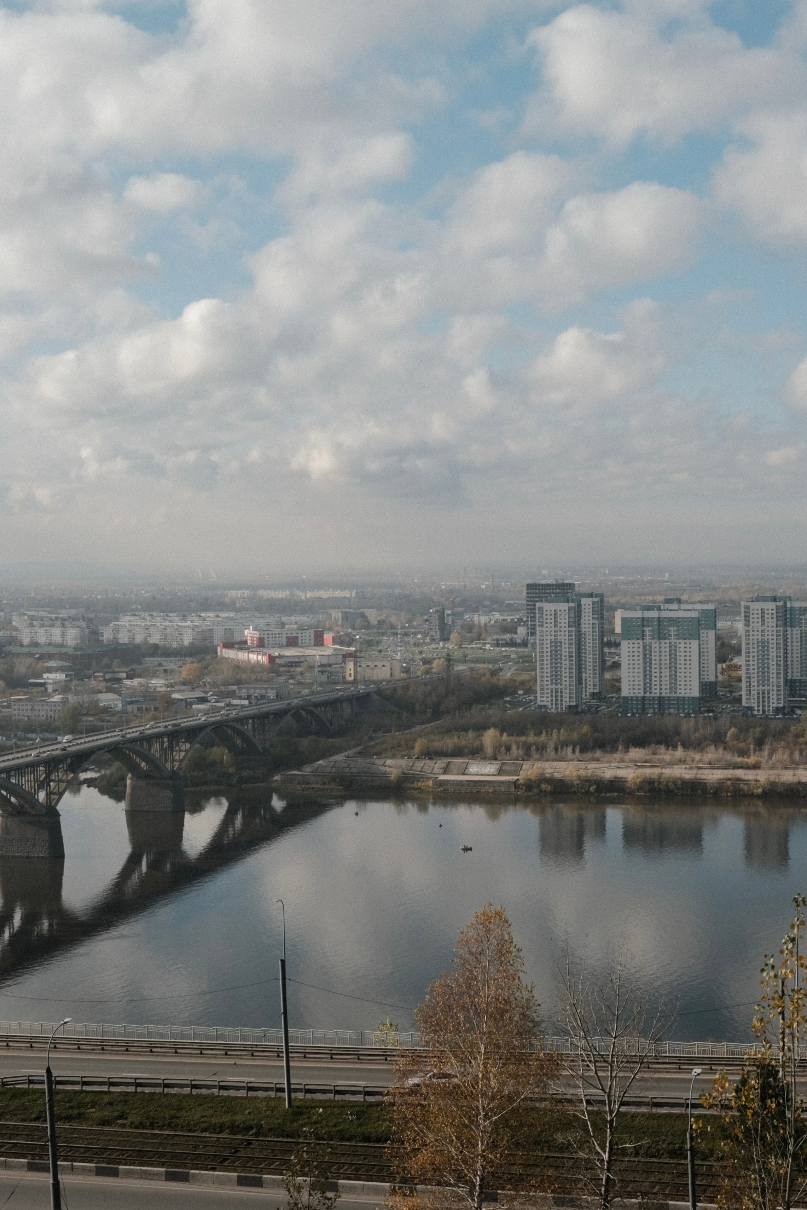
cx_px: 404
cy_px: 605
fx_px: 1177
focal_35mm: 35
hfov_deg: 37.9
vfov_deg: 54.4
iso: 320
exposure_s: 1/2500
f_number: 4.5
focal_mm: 23
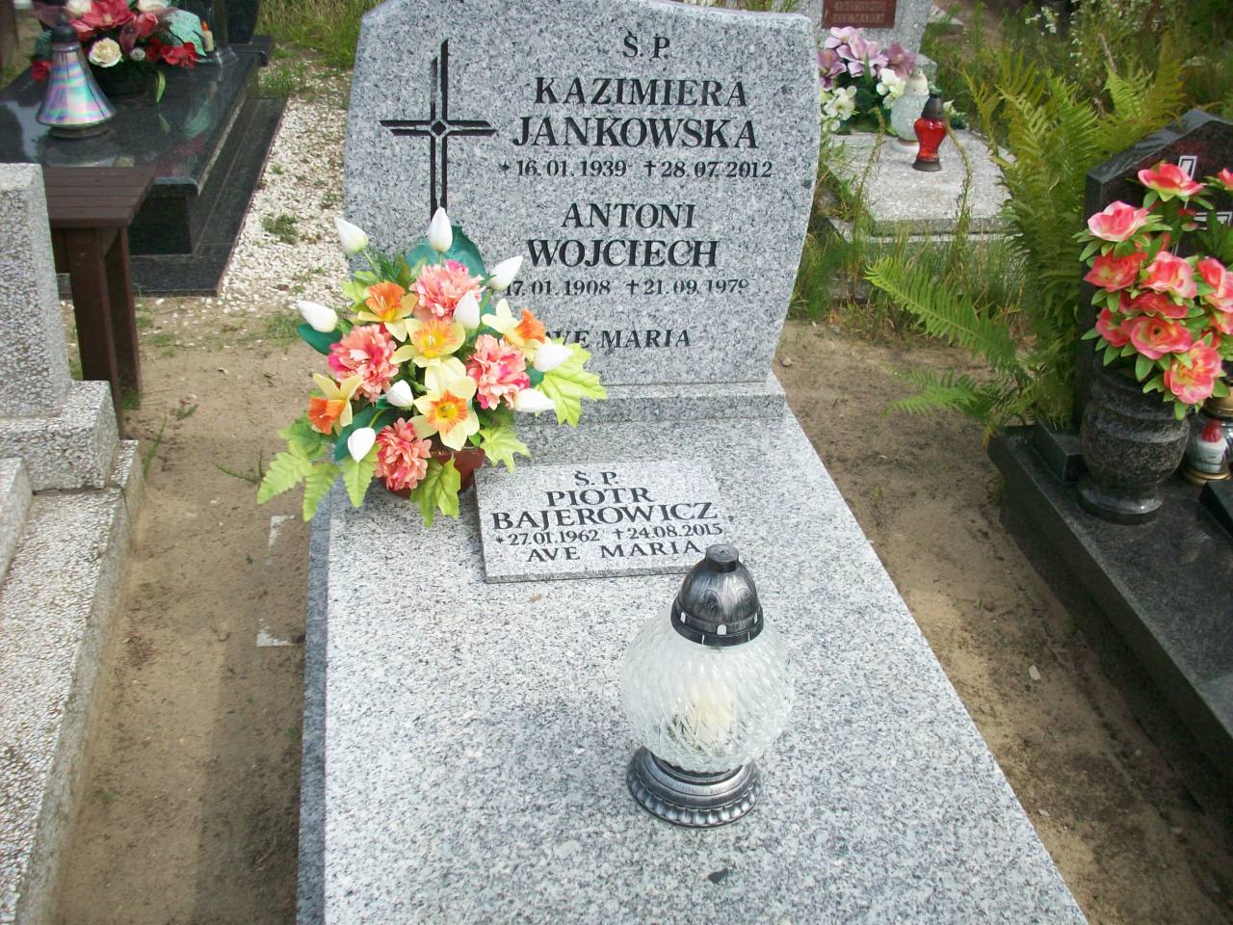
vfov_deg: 38.7
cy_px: 462
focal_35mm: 37
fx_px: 1318
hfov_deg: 50.1
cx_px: 616
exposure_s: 1/247
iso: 80
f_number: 5.6
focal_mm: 6.2
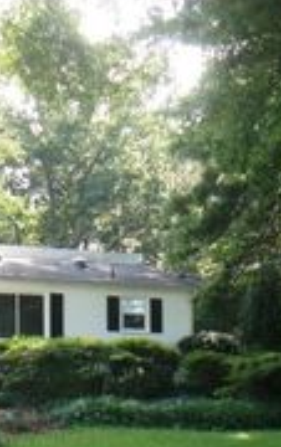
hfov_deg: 13.5
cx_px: 55
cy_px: 441
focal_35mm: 97
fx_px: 1185
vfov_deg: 20.7
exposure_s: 1/166
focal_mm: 4.13
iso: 50
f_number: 2.4
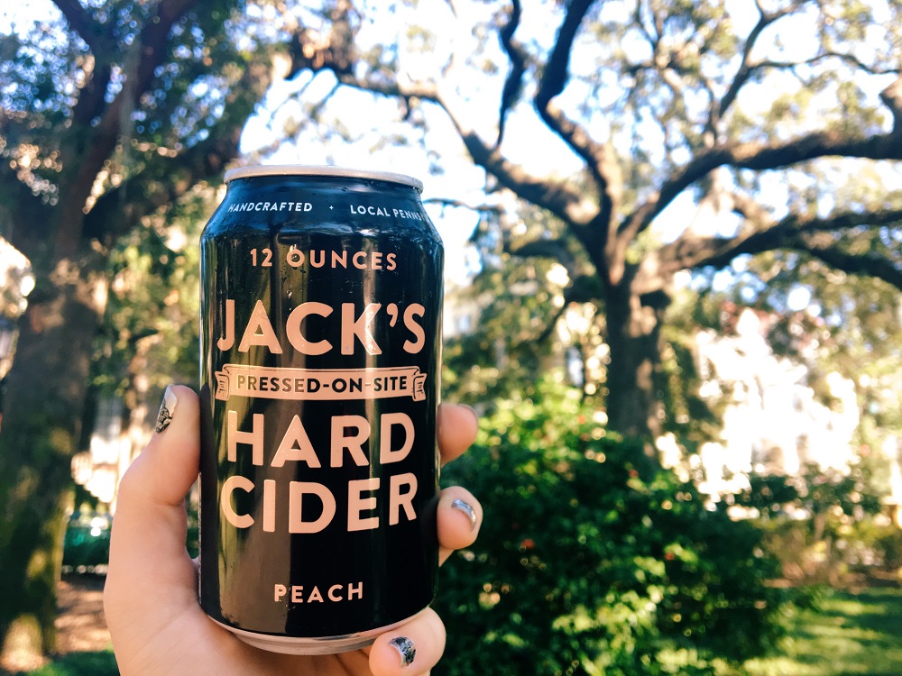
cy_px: 338
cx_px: 451
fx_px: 756
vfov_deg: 48.2
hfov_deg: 61.7
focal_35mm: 29
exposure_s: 1/120
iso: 40
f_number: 2.2
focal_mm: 4.15
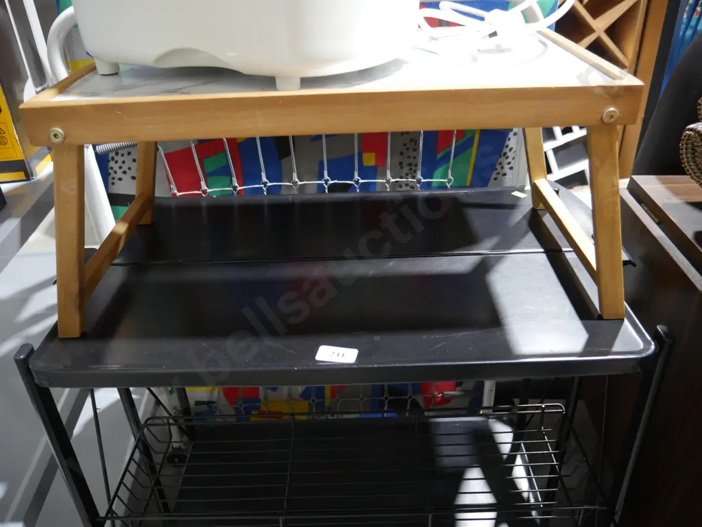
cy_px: 264
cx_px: 351
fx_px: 568
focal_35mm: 28
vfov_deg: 49.8
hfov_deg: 63.4
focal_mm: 14
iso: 1000
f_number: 3.5
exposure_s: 1/60
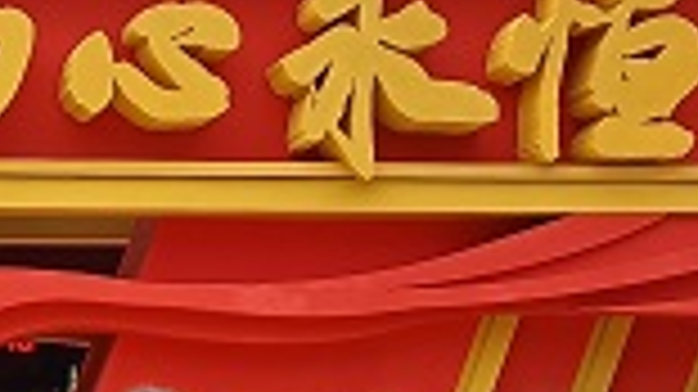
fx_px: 2423
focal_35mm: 131
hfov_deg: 15.7
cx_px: -162
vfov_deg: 9.1
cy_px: 462
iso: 100
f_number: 1.8
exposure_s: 1/416
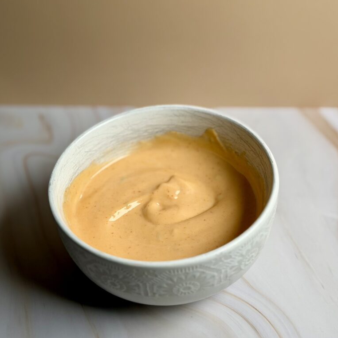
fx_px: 630
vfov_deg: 30.0
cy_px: 153
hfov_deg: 30.0
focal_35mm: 57
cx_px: 170
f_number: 1.78
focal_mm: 6.76
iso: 64
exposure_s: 1/583
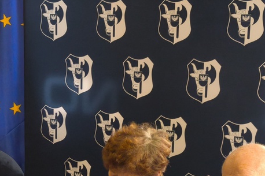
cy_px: 219
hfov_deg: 19.0
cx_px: 61
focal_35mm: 107
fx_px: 787
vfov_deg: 12.4
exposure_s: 1/120
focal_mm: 6.57
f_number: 1.6
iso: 320
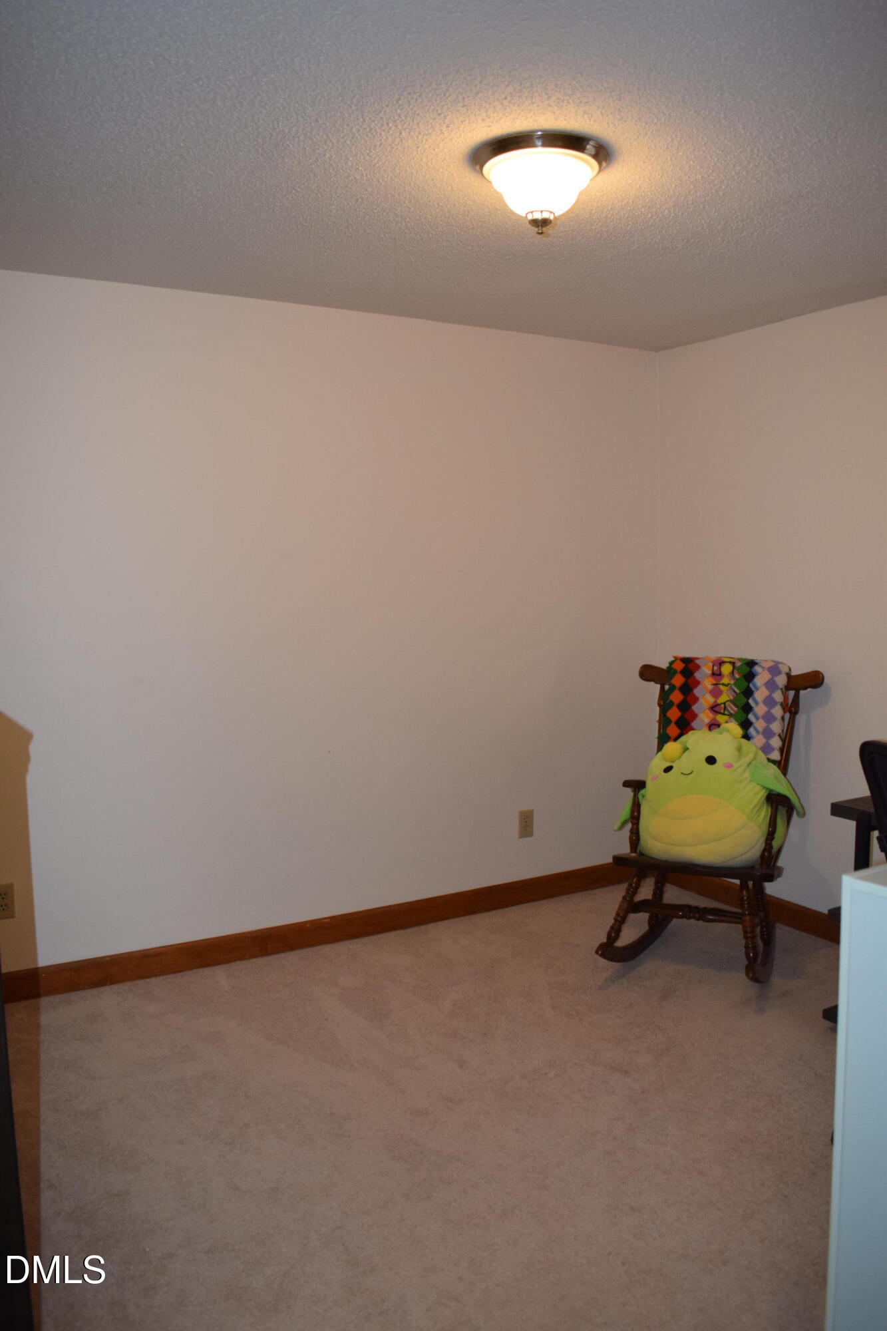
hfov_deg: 47.9
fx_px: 998
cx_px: 444
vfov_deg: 67.4
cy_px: 666
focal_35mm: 27
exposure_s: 1/100
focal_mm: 18
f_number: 5
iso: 800
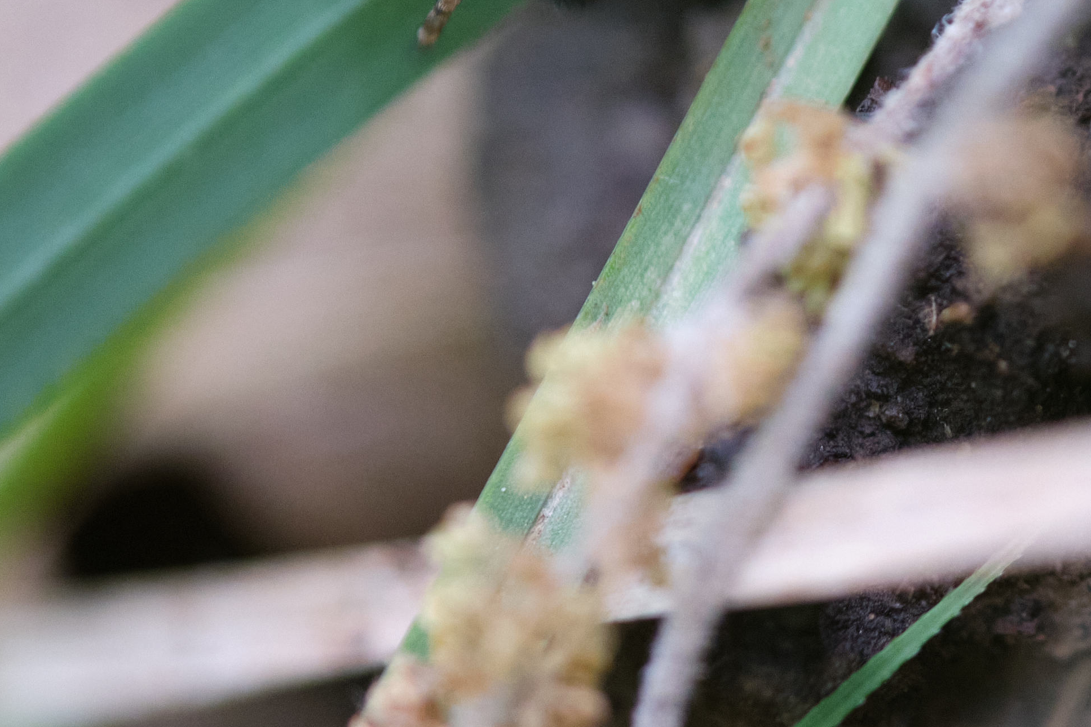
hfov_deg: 5.3
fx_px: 11727
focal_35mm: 387
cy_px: 130
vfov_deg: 3.6
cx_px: 955
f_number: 2.8
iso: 1600
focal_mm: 80
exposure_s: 1/240
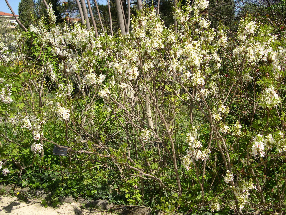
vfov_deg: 37.7
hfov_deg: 49.0
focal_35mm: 38
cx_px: 143
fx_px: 314
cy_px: 108
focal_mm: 8
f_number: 7.6
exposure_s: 1/164
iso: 100
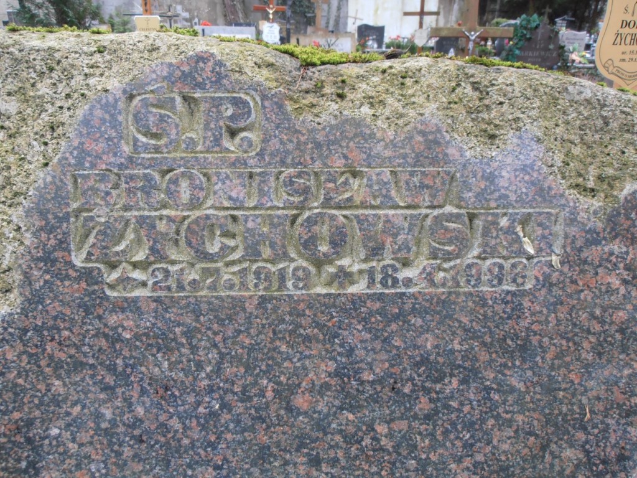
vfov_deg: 56.8
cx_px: 318
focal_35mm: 24
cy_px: 239
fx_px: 442
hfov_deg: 71.6
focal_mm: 4.2
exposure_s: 1/30
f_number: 3
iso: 100
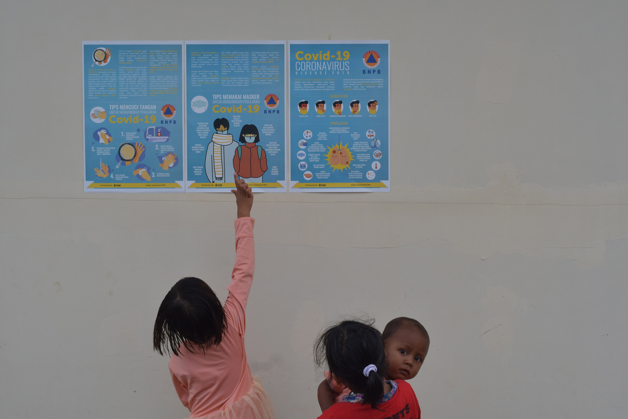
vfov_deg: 18.2
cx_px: 314
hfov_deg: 27.0
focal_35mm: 75
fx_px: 1308
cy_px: 210
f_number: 7.1
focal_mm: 50
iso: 200
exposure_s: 1/400
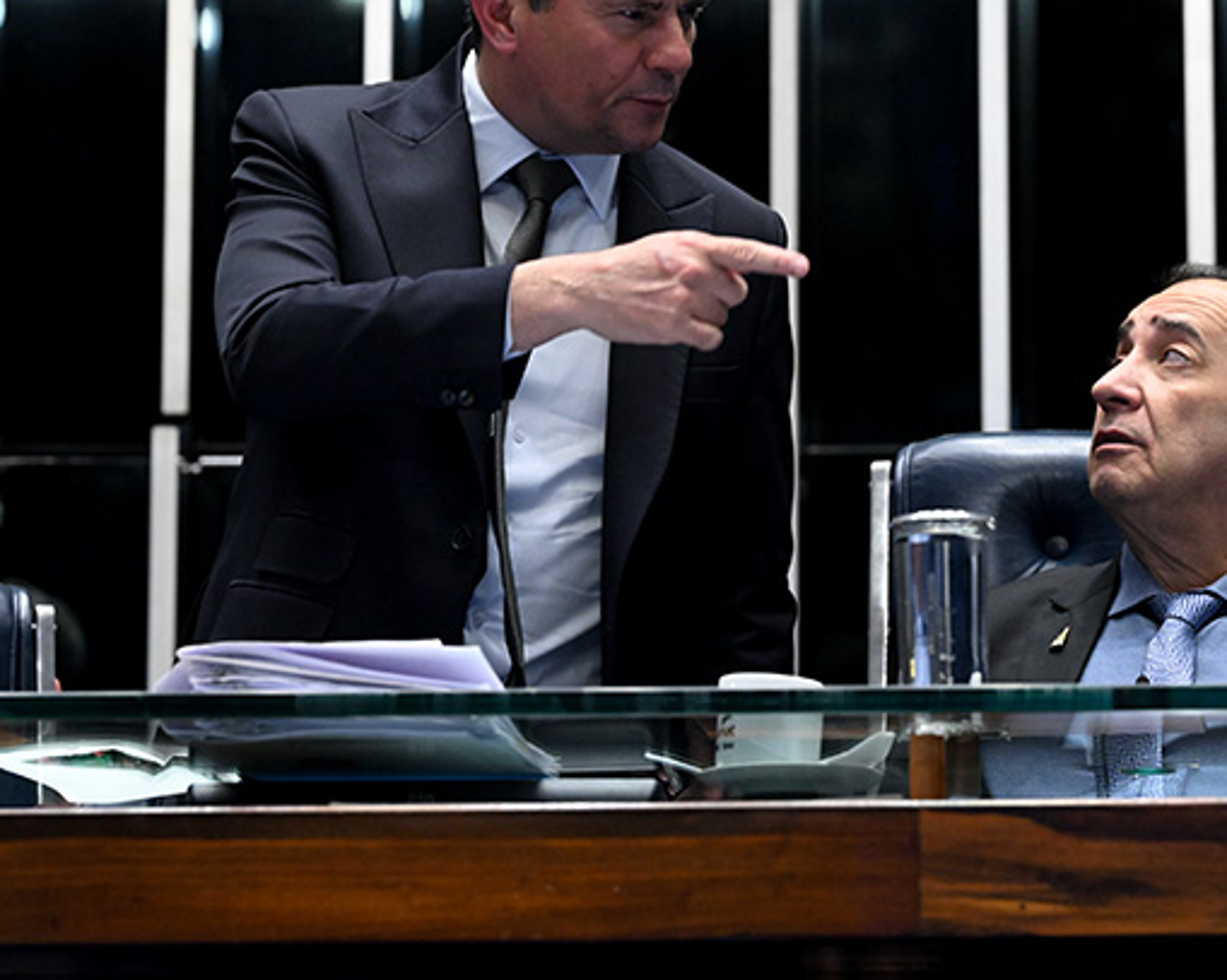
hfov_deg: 11.8
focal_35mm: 163
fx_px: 5918
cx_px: 665
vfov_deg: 9.5
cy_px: 306
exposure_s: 1/200
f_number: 4
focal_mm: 103
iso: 4000
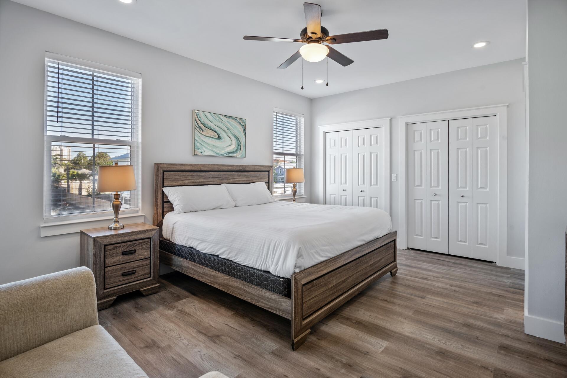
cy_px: 189
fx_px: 268
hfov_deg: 93.3
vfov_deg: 70.5
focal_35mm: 17
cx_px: 284
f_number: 8
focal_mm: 17
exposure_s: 1/5
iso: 100
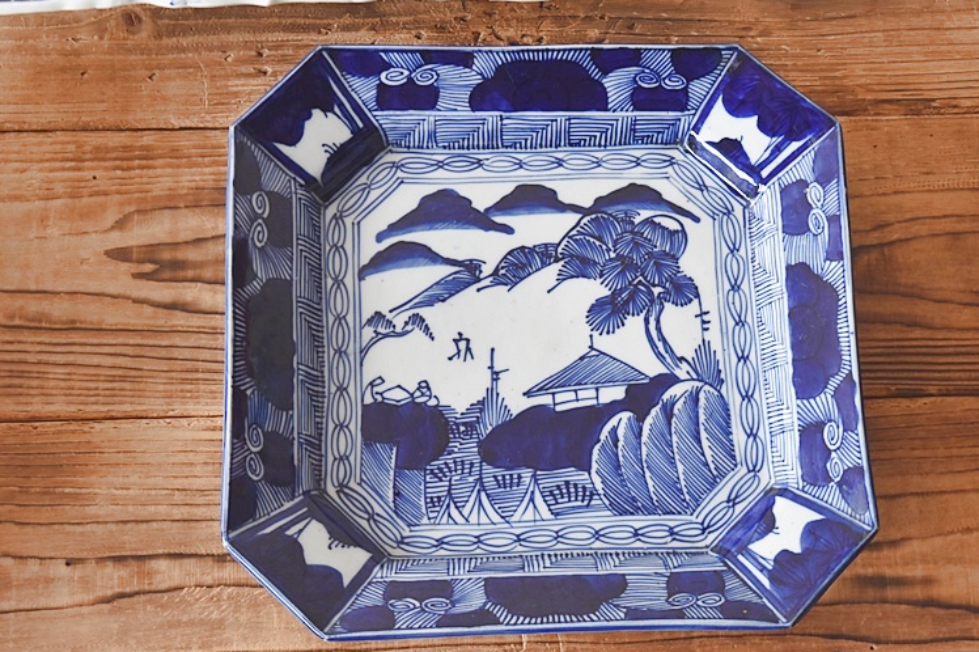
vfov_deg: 17.7
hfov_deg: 26.3
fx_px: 2093
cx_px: 516
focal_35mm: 77
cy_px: 317
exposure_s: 1/13
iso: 800
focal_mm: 48
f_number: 5.3
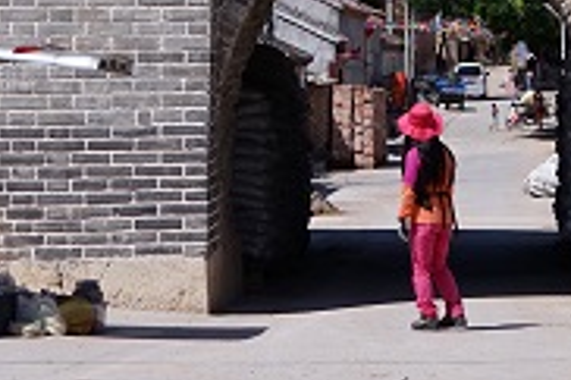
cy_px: -341
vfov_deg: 8.5
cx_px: 392
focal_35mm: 154
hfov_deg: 13.3
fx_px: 2440
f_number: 8
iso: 100
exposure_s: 1/400
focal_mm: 35
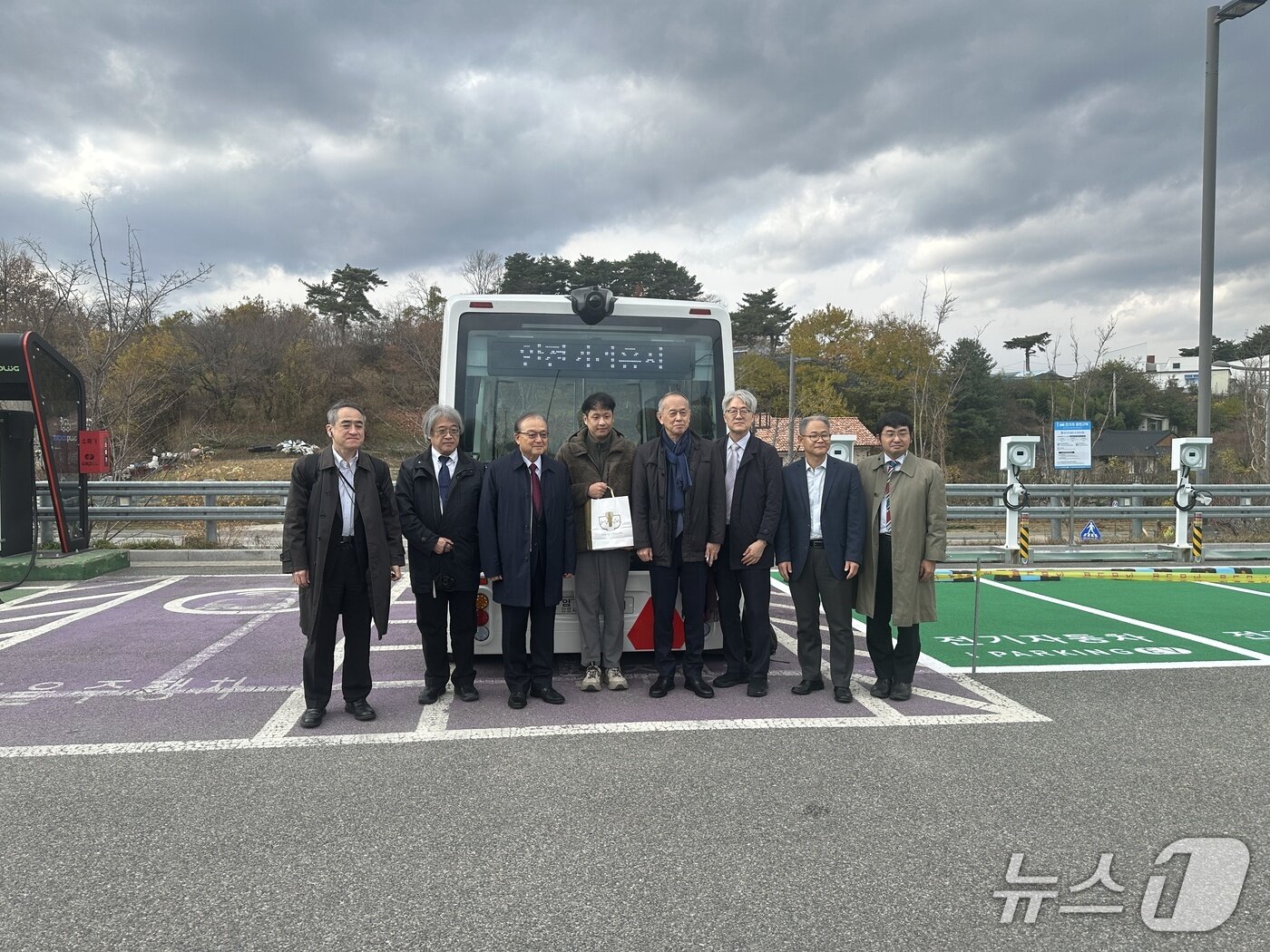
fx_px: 881
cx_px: 635
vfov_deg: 56.8
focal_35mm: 24
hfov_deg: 71.6
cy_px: 476
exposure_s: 1/2110
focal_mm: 6.86
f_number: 1.78
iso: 80
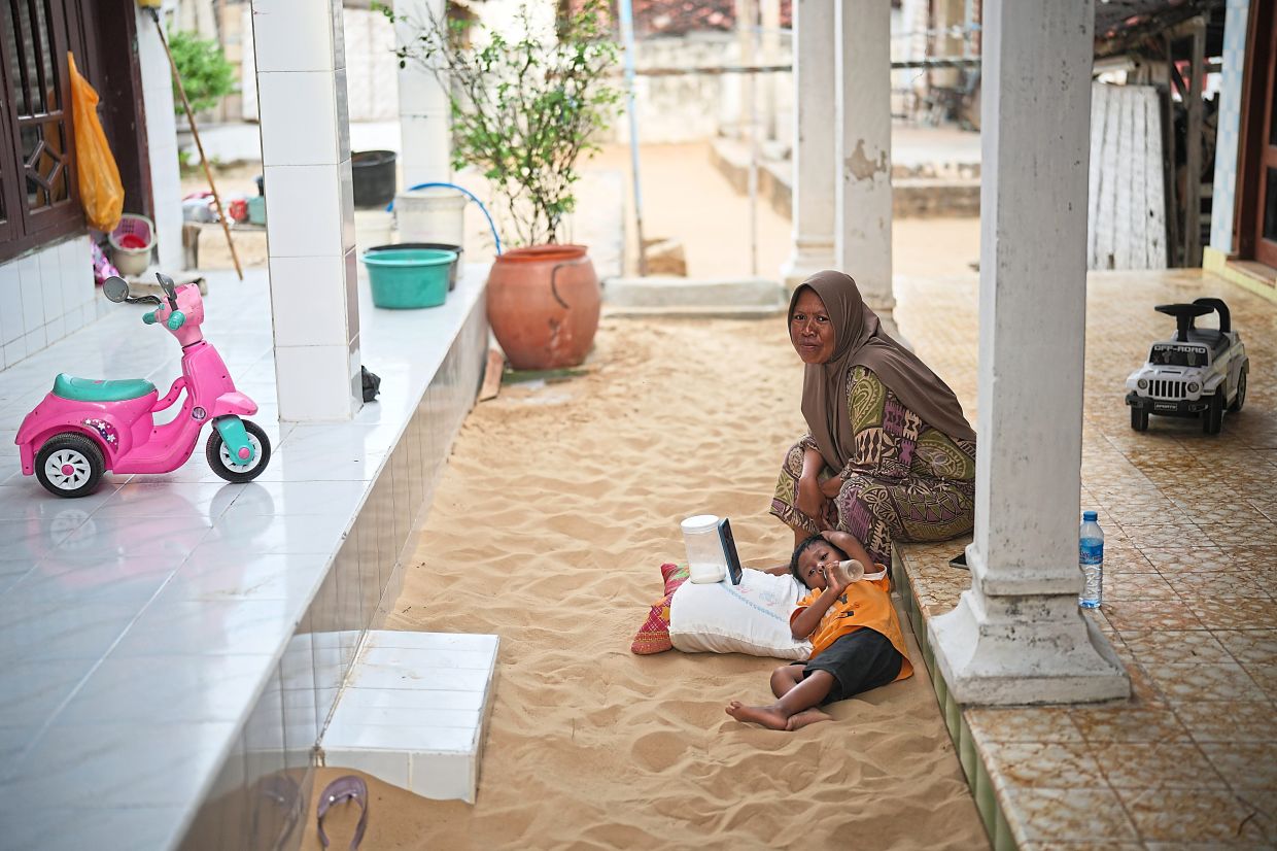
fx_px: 1773
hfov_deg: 39.6
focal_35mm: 50
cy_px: 426
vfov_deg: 27.0
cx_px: 638
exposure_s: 1/500
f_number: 1.4
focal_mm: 50
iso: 100
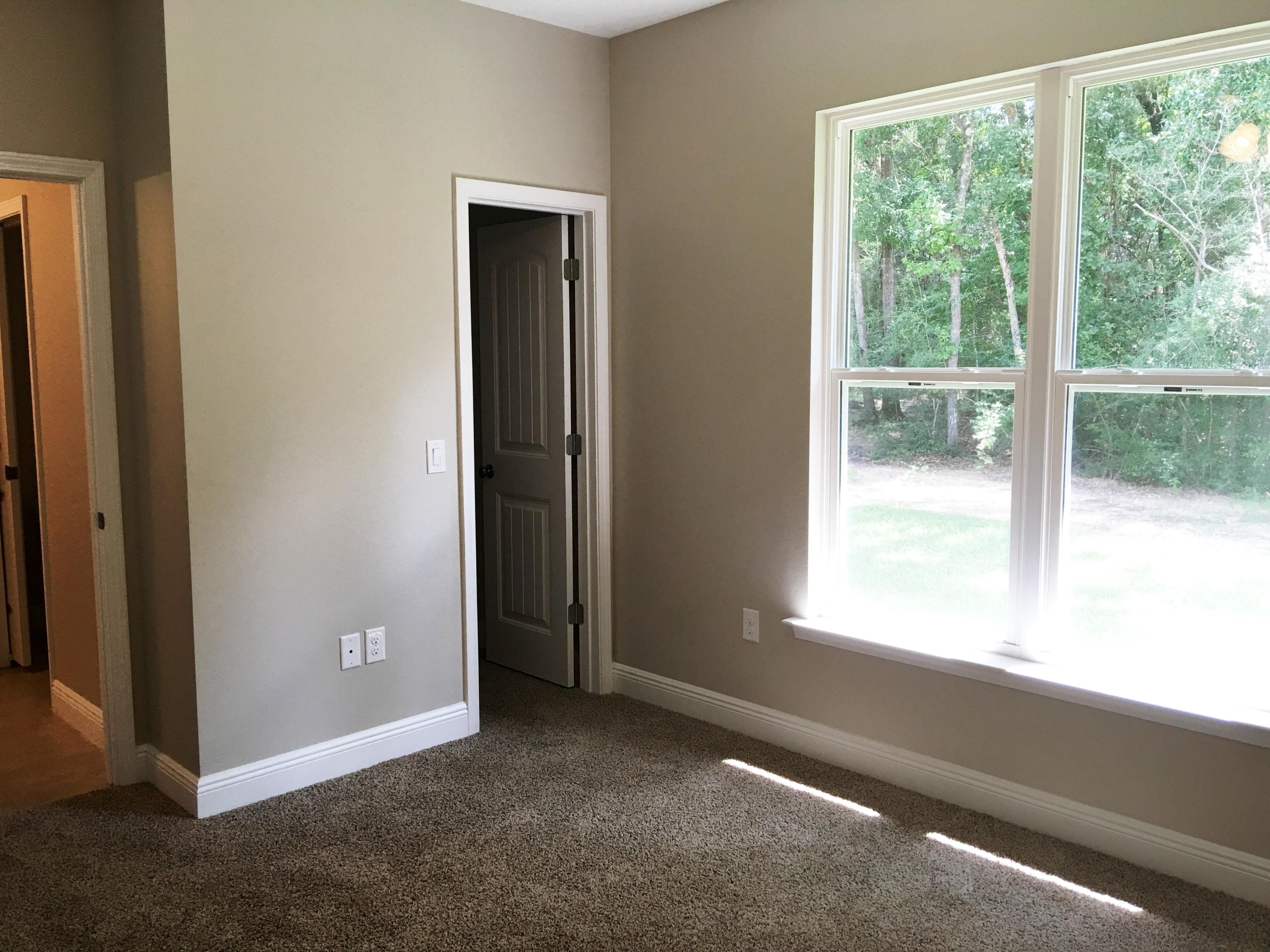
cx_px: 635
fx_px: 1064
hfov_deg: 61.7
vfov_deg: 48.2
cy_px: 476
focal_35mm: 29
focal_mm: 4.15
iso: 25
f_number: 2.2
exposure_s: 1/30
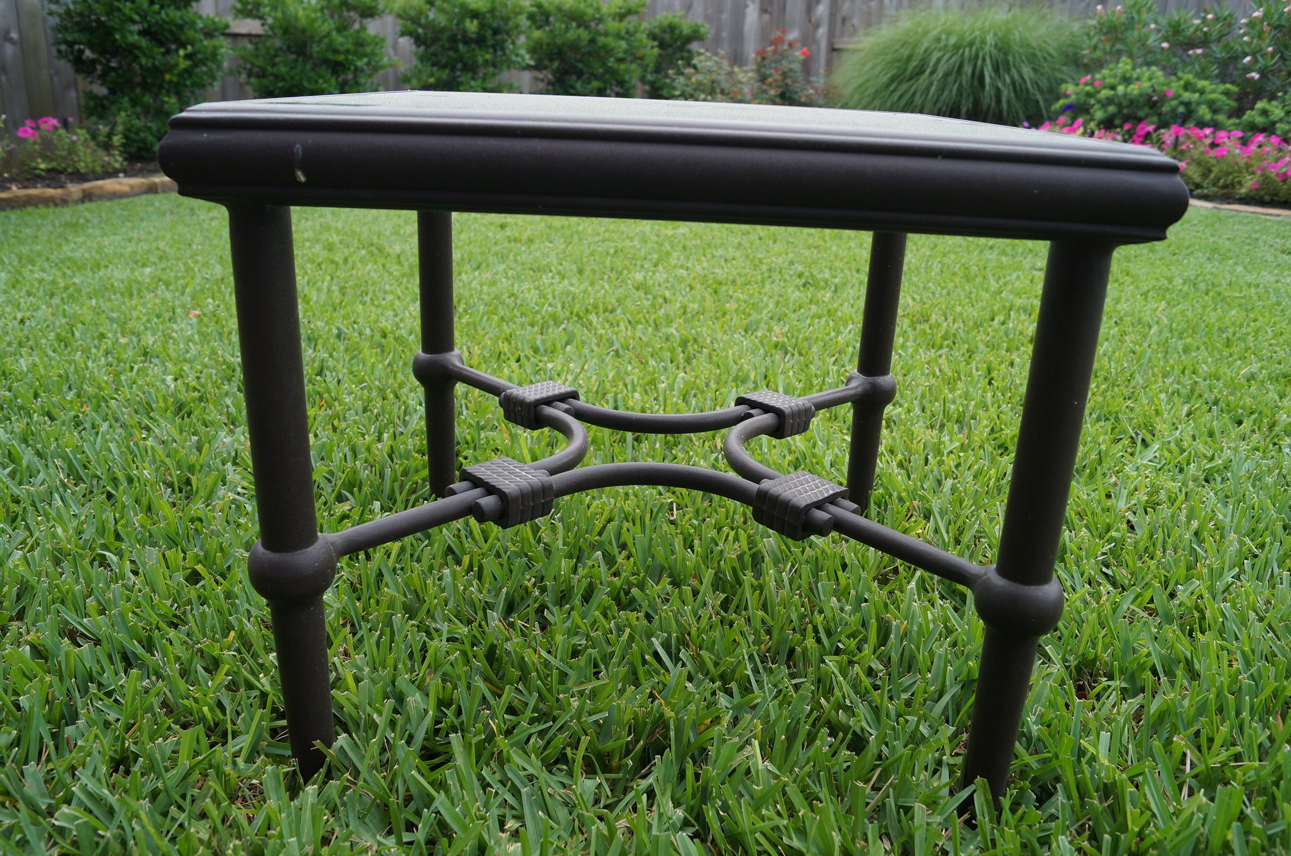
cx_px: 646
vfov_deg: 47.8
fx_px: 967
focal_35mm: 27
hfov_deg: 67.5
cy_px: 428
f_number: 5.6
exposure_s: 1/125
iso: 100
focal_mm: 18
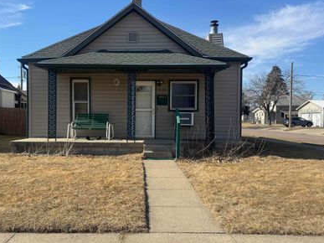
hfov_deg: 58.1
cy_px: 126
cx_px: 137
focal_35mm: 31
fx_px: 290
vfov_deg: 45.4
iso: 80
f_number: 1.78
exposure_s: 1/3802
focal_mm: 6.76
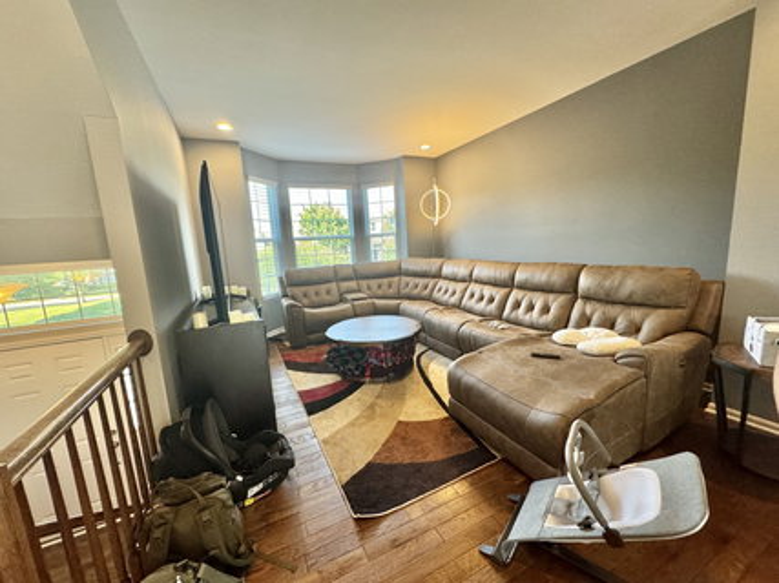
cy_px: 292
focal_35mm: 14
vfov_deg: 85.6
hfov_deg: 102.1
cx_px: 390
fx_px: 315
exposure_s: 1/120
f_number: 2.2
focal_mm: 2.22
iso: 250
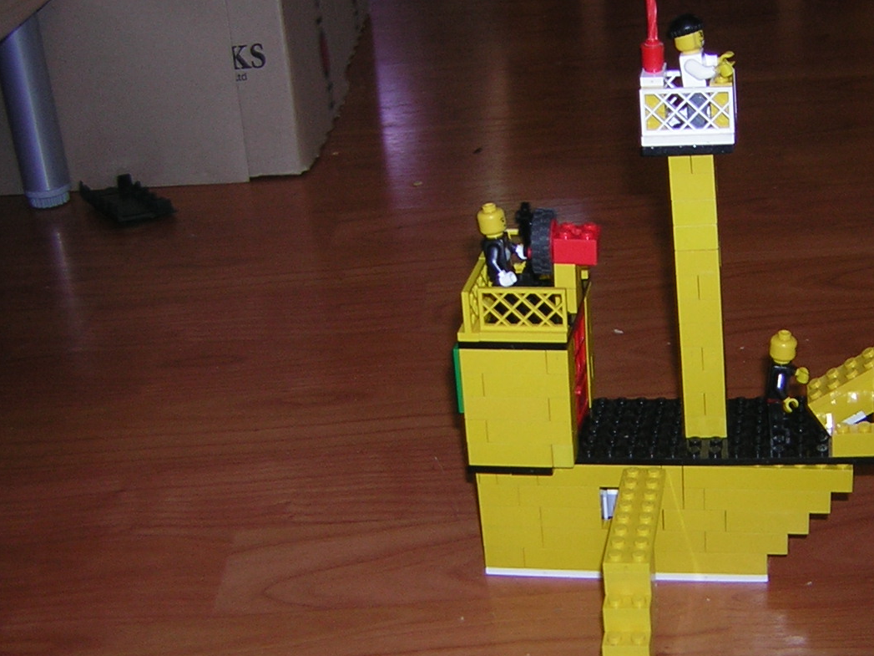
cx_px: 664
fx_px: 1389
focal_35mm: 55
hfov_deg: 34.2
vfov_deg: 26.5
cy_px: 414
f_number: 2.6
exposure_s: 1/60.1
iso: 50
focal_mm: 4.7
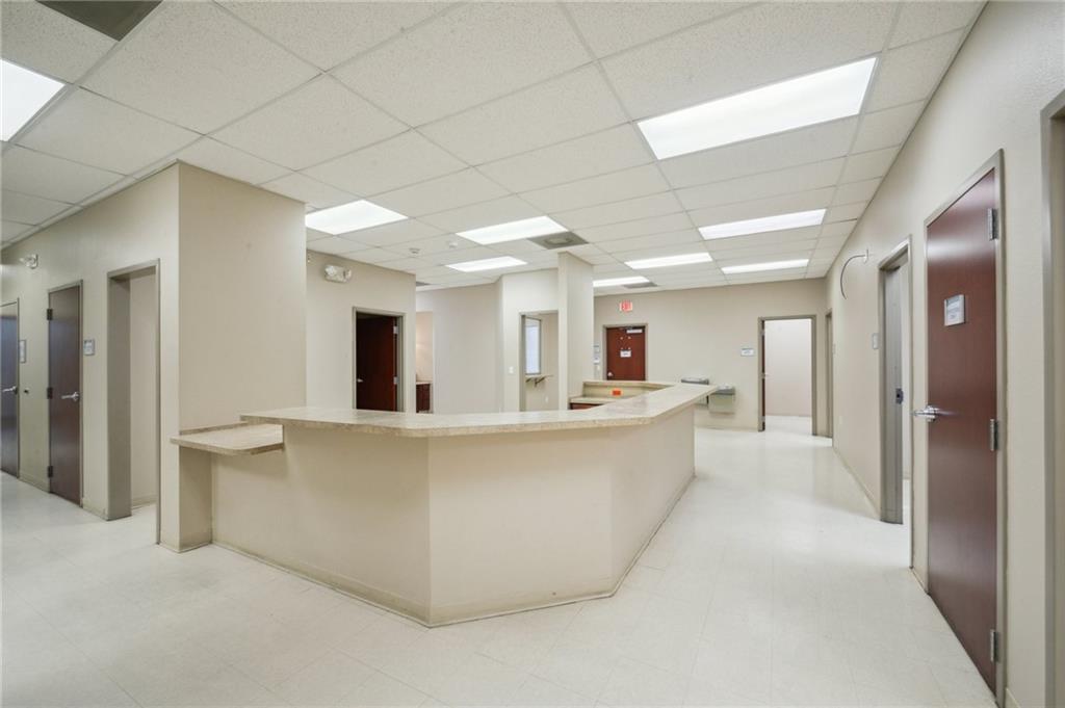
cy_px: 354
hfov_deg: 104.3
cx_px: 532
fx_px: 414
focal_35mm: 14
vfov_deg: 81.1
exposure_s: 1/5
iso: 400
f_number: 14
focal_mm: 14
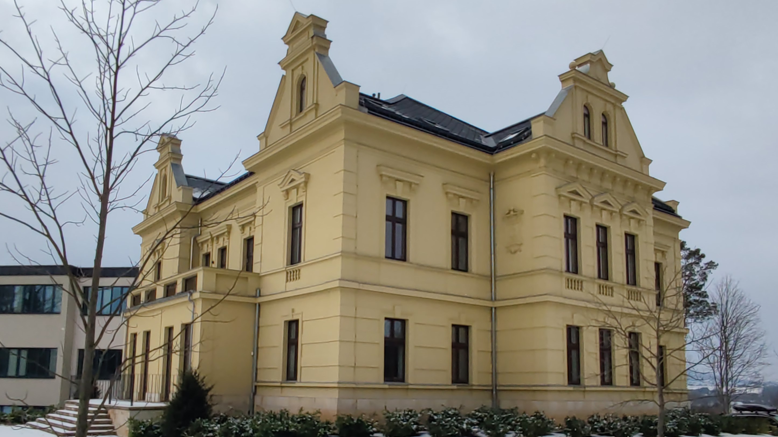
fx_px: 639
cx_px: 373
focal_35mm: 31
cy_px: 297
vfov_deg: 37.3
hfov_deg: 62.6
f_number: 2.2
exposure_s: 1/947
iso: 50
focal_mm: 1.65
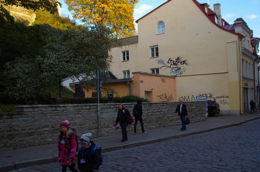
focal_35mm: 42
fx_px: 303
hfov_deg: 46.5
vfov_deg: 31.8
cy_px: 86
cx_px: 130
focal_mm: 28
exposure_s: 1/60
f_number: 4
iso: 100
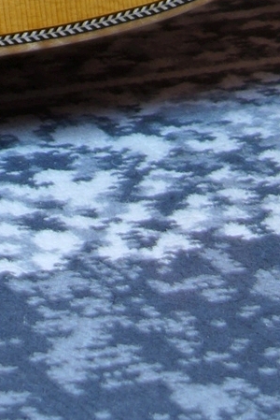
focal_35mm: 411
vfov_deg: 4.8
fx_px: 4788
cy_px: -817
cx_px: -141
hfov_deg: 3.3
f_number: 4.5
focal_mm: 45
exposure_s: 1/5
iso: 100
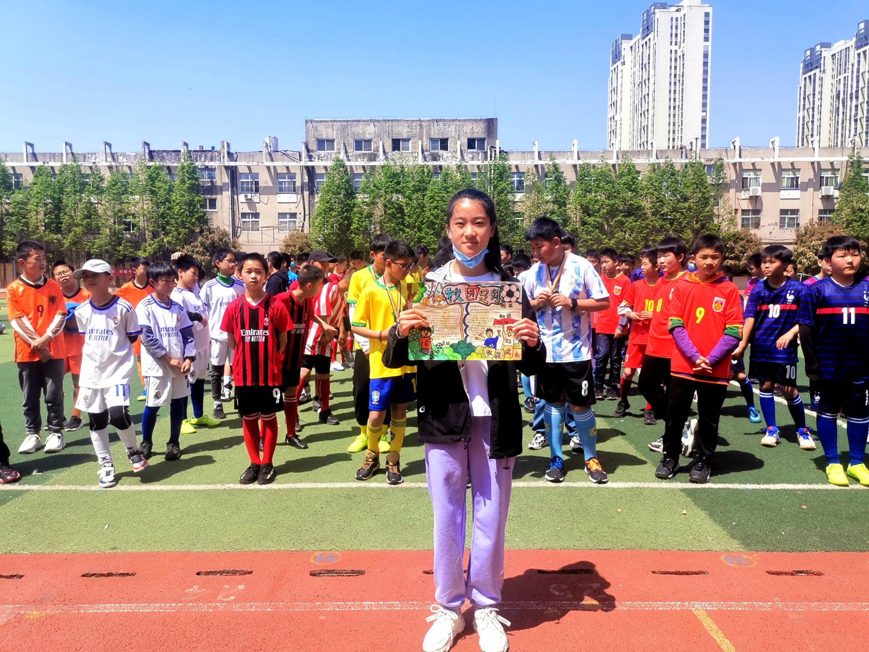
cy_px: 326
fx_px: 678
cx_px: 434
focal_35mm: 27
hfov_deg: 65.3
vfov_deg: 51.4
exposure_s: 1/3012
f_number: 1.8
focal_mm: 4.75
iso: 50
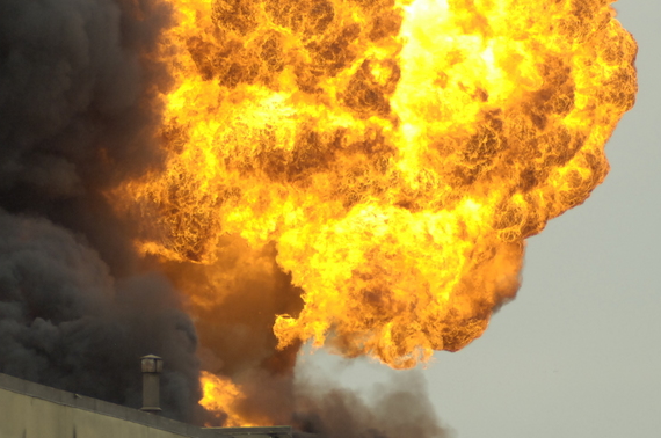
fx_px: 8688
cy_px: 174
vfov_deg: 2.9
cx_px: 196
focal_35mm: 474
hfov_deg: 4.4
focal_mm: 180
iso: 400
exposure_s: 1/640
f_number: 5.6
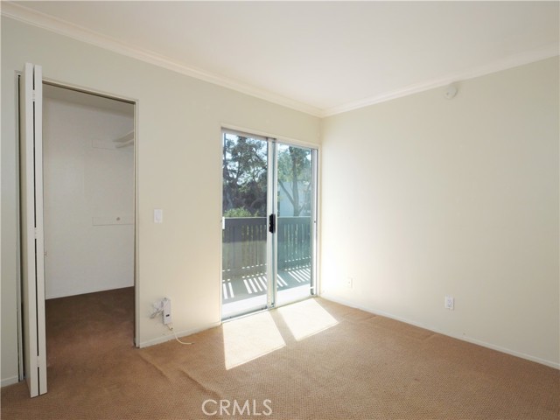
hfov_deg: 87.8
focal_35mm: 18
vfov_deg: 71.6
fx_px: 291
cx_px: 280
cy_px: 210
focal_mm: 9
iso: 2000
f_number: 8
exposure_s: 1/200
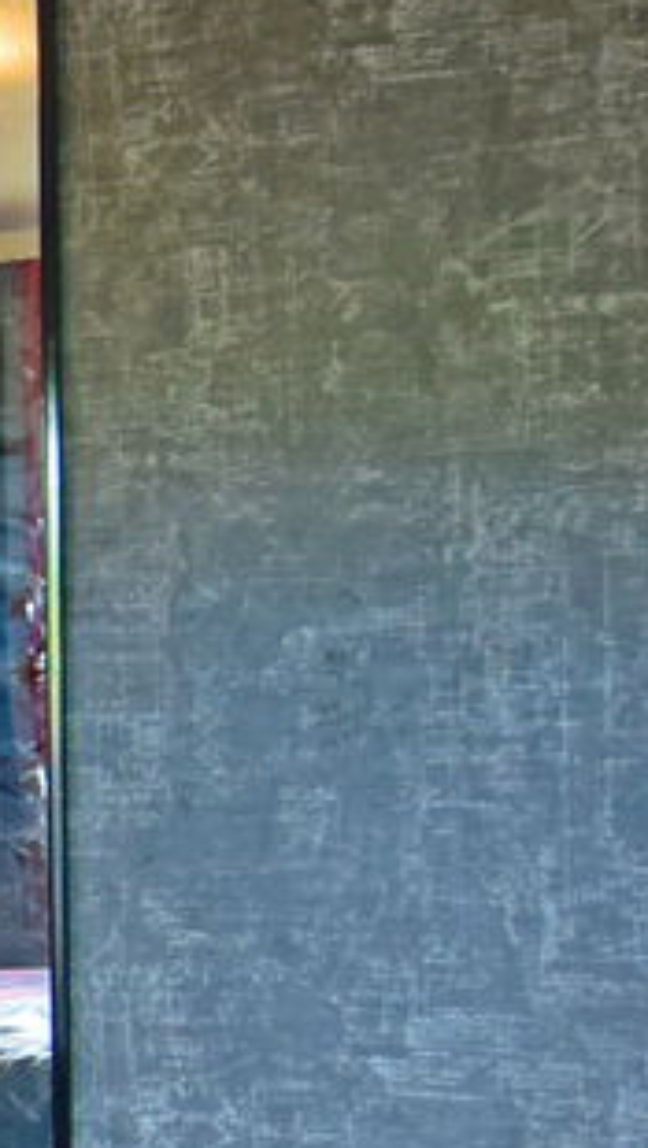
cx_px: -1203
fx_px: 2468
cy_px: 863
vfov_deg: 25.9
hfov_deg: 10.9
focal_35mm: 81
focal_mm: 10
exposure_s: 1/30
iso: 400
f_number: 3.5
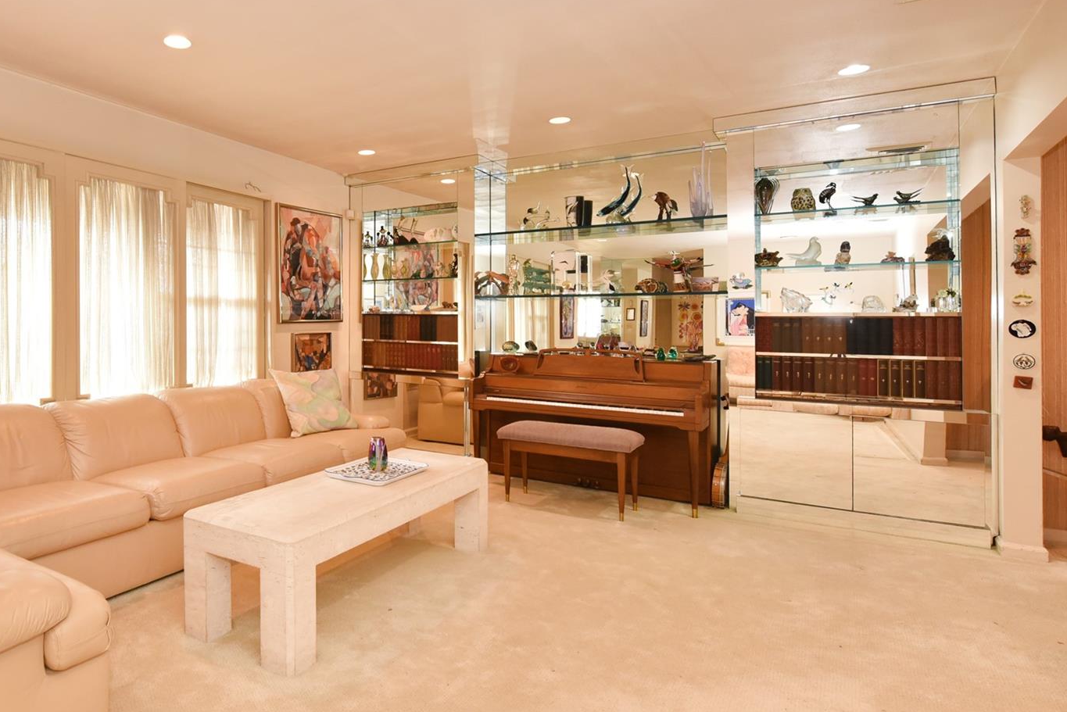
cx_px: 342
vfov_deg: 59.5
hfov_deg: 78.1
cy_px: 328
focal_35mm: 21
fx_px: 623
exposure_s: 1/40
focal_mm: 14
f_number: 7.1
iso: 1600
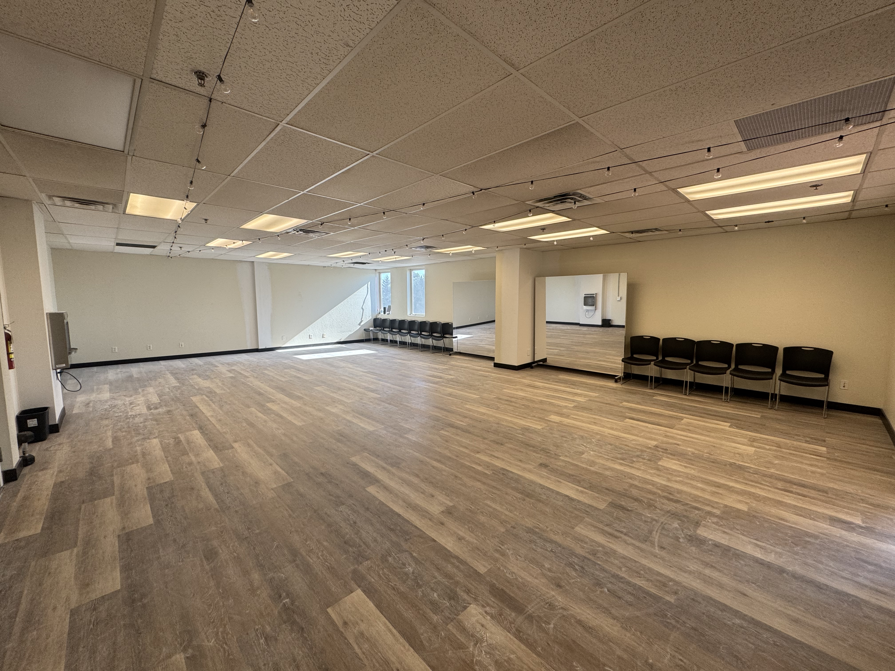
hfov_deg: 102.1
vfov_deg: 85.7
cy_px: 336
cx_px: 448
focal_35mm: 14
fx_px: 362
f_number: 2.2
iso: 80
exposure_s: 1/120
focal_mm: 2.22
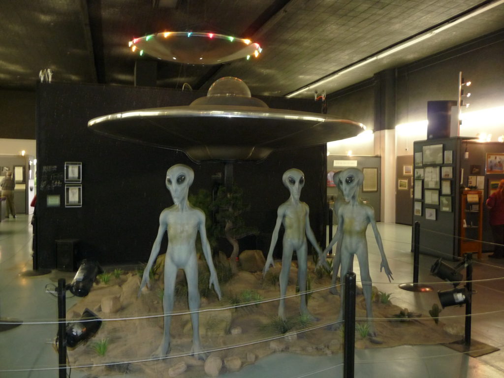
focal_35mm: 28
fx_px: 408
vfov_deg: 49.7
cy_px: 189
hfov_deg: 63.4
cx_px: 252
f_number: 3.3
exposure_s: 1/8
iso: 320
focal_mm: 4.7
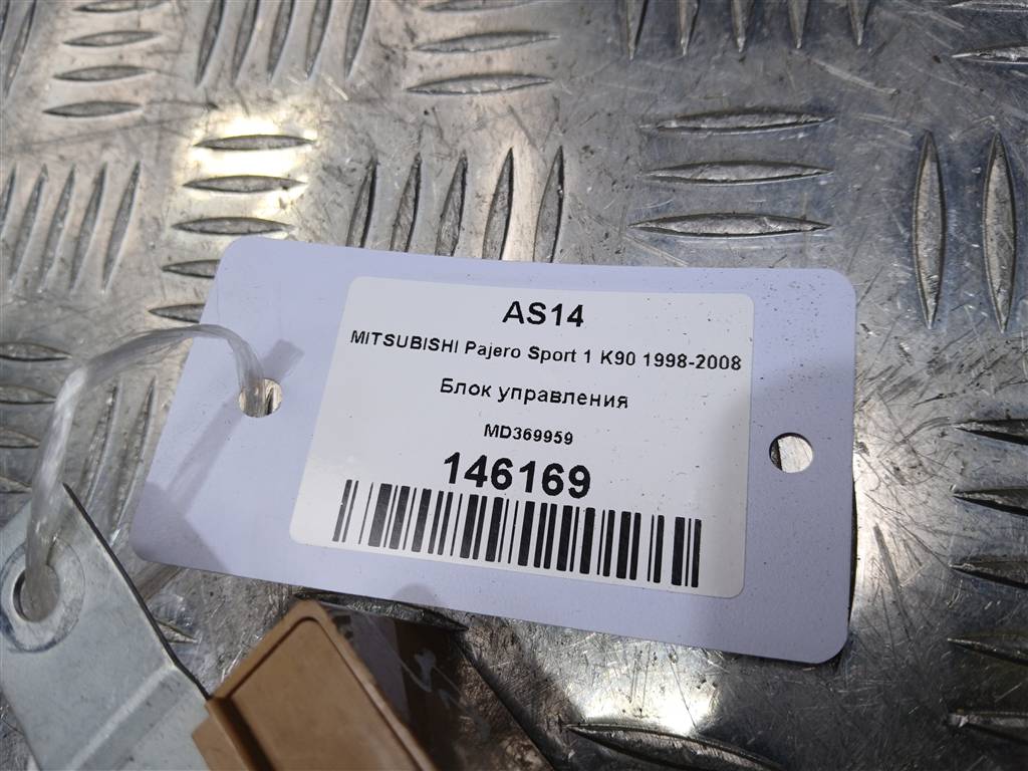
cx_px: 514
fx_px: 772
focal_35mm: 26
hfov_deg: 67.3
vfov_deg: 53.1
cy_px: 386
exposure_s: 1/100
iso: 25
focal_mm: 3.98
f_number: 1.8
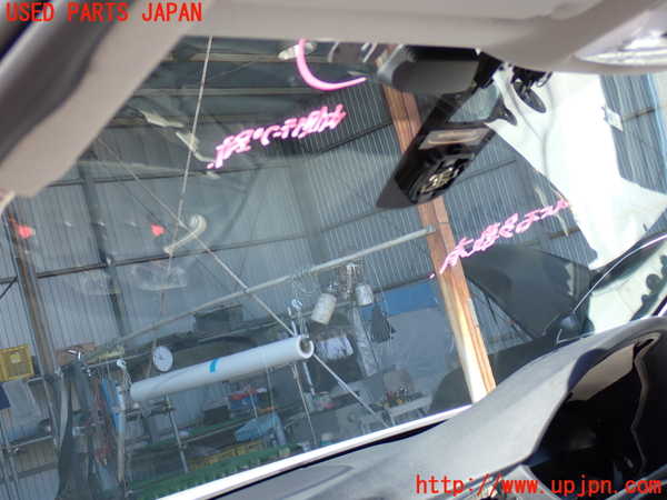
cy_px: 250
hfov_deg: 33.2
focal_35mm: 58
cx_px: 334
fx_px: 1118
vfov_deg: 25.2
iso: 100
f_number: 3.5
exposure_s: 1/125
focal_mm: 10.35
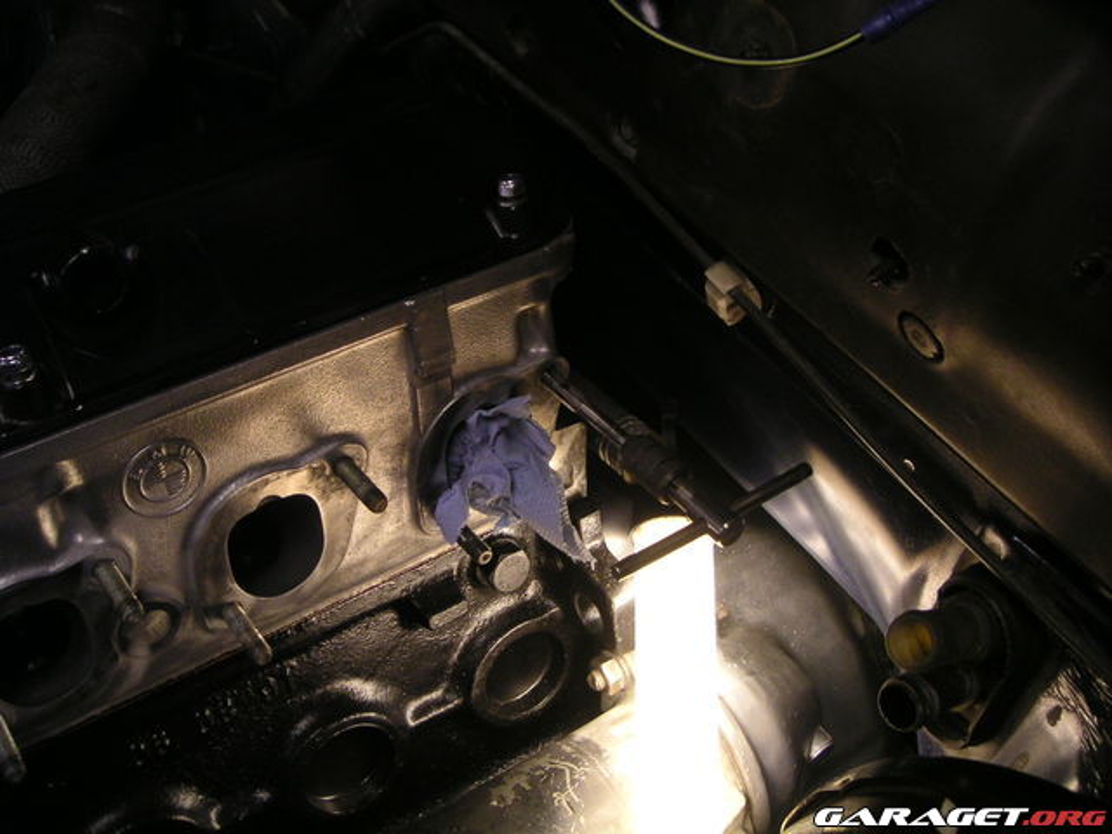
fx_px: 1221
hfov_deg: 49.0
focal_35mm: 38
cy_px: 417
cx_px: 556
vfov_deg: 37.7
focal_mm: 6
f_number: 2.8
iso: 100
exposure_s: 1/45
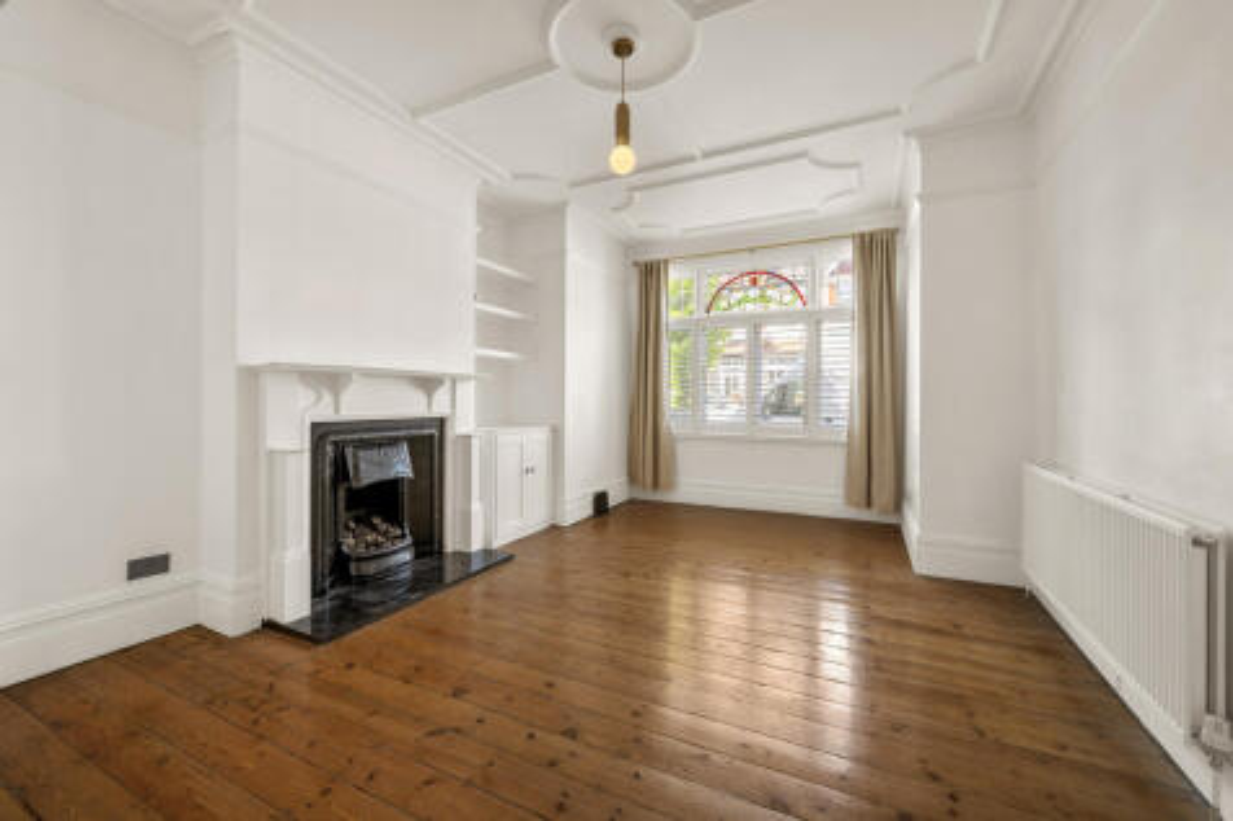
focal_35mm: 14
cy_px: 410
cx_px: 616
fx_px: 479
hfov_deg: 104.3
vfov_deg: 81.2
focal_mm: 14
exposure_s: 1
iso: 200
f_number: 16
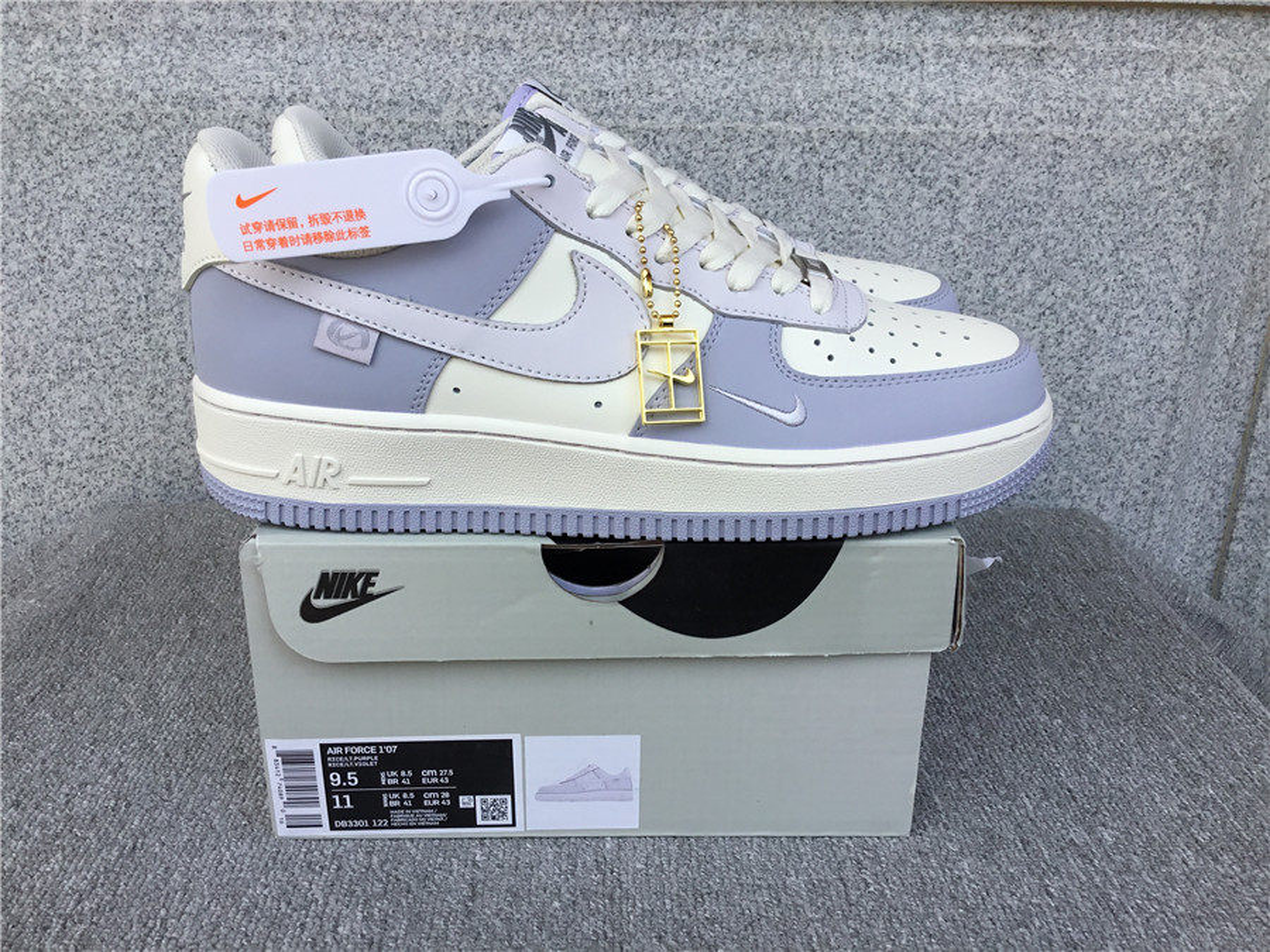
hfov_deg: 58.4
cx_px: 635
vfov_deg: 45.4
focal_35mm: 31
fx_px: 1137
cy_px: 476
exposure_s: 1/641
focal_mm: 3.3
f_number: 2.4
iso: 25
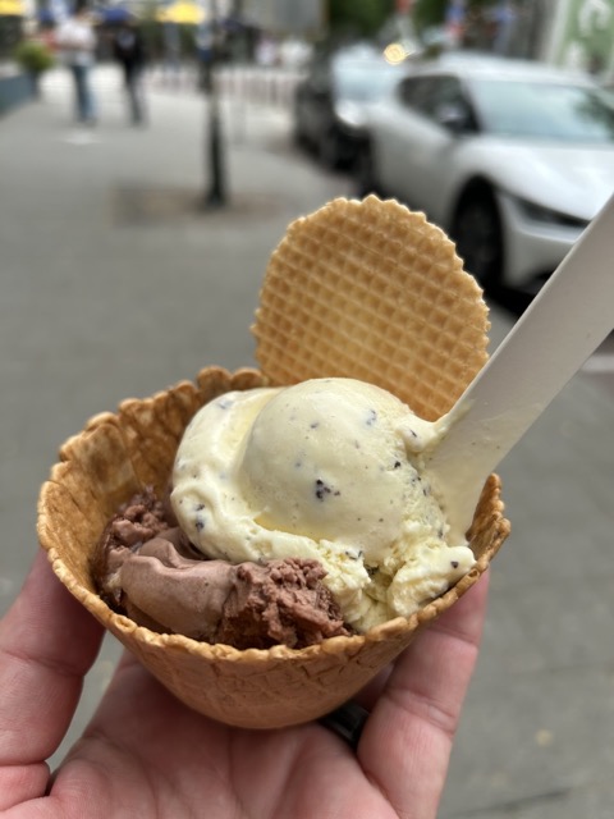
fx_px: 615
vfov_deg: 67.3
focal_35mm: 26
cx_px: 307
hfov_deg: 53.1
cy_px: 410
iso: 40
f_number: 1.5
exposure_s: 1/216
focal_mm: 5.7
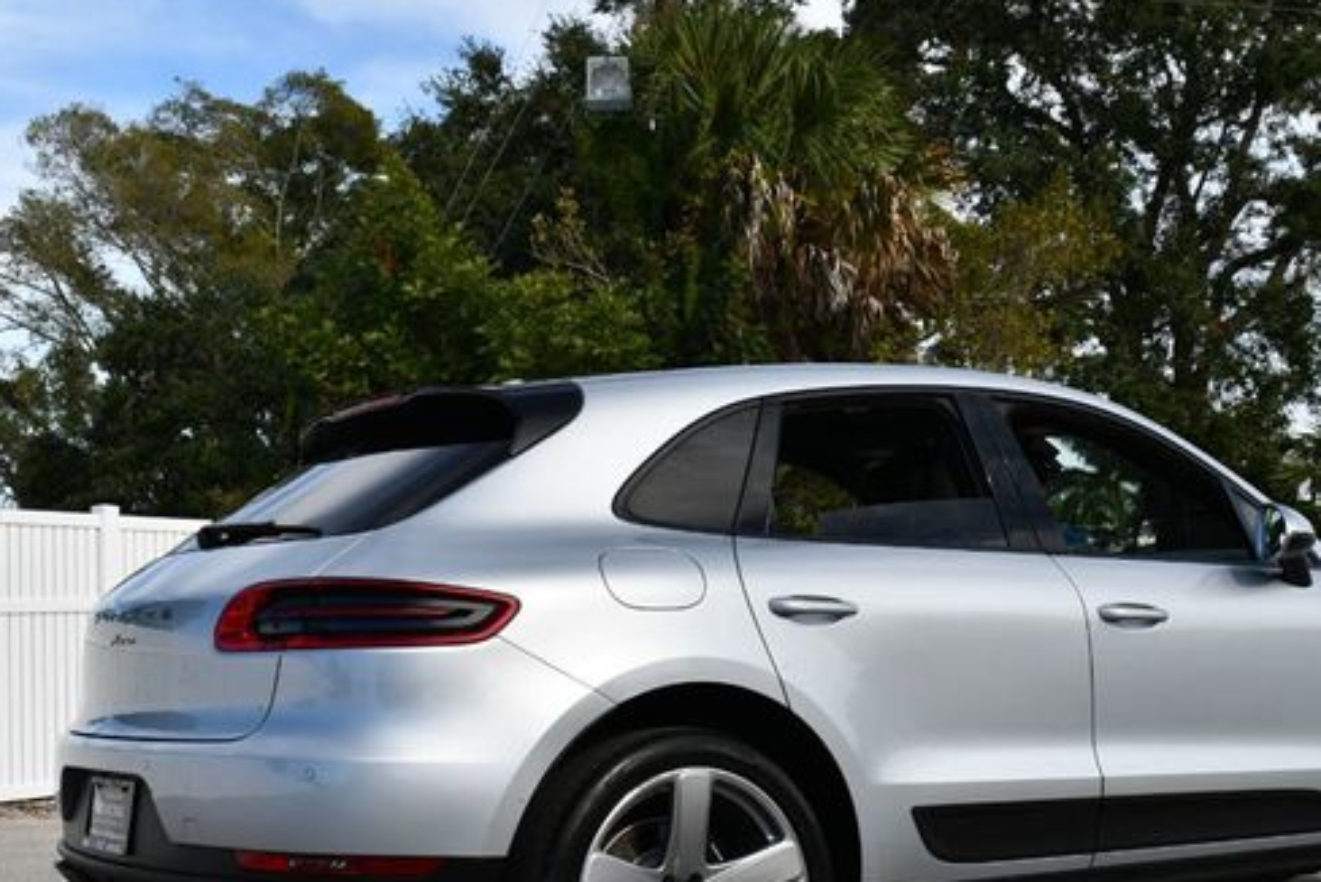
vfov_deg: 24.6
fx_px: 2019
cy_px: 560
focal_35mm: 55
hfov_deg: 36.1
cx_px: 807
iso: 100
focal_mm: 28
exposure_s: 1/250
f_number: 8
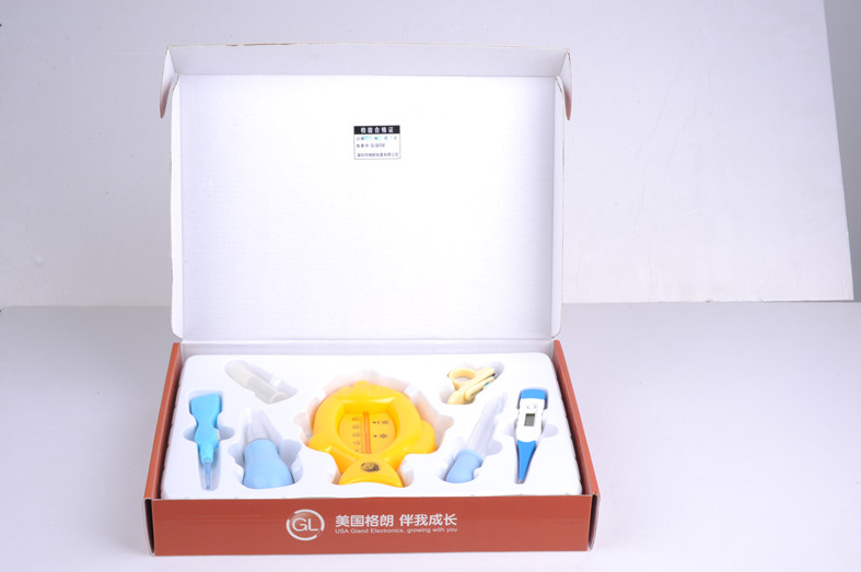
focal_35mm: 61
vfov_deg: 22.2
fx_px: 1457
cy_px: 287
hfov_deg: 32.9
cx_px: 434
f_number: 32
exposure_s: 1/100
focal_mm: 60
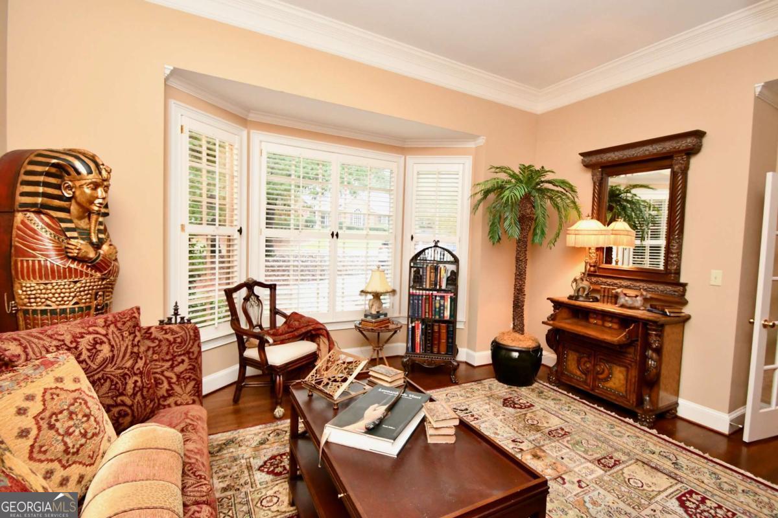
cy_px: 259
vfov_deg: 77.3
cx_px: 389
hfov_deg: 100.4
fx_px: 324
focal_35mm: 15
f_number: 4
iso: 2500
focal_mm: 10
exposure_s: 1/60
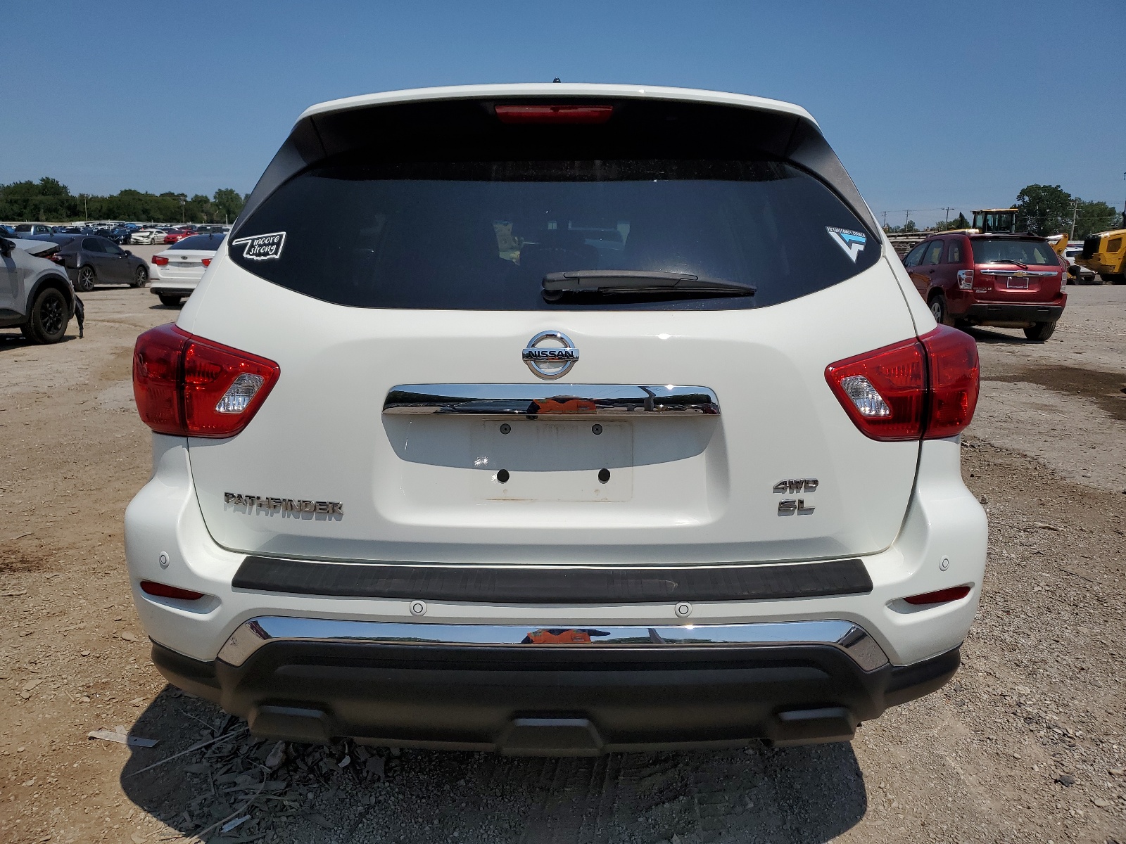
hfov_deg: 67.3
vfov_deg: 53.1
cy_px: 422
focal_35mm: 26
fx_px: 846
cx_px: 563
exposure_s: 1/10000
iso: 50
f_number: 1.5
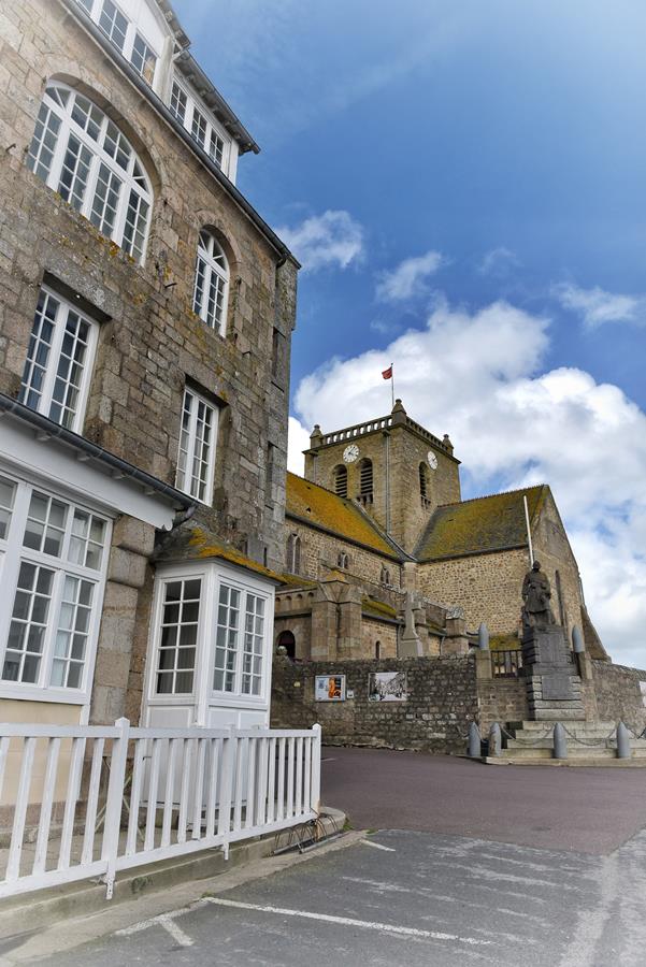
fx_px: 645
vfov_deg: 73.7
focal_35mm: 24
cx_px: 323
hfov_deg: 53.2
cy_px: 484
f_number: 5.6
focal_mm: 24
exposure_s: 1/4000
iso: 450
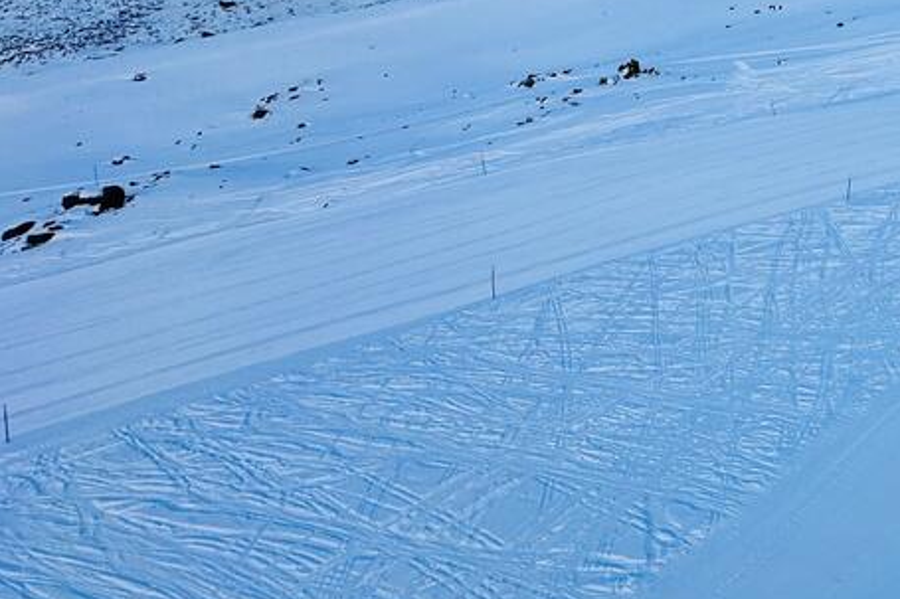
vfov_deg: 36.5
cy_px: 23
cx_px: 985
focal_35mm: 33
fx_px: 825
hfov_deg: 44.2
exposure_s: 1/836
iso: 40
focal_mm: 2.22
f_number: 2.2
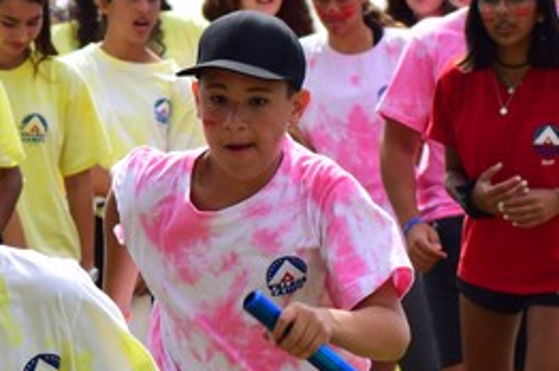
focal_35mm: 411
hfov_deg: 5.0
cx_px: -17
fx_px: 6374
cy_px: 381
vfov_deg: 3.3
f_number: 7.1
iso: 400
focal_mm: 70
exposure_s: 1/1000
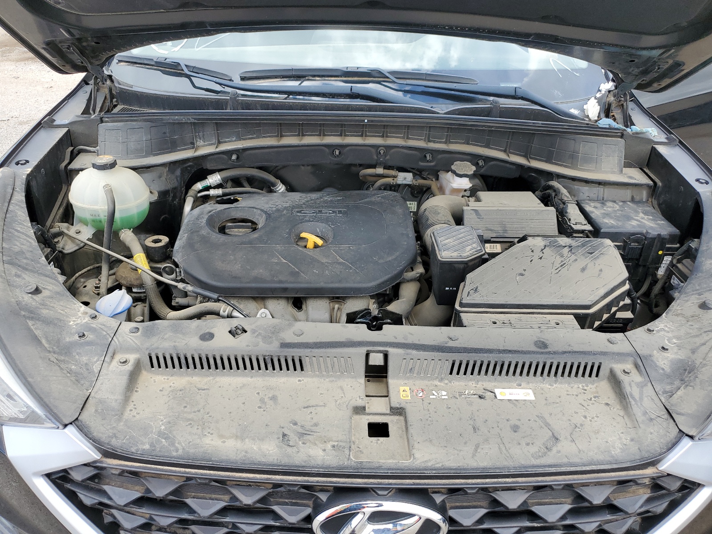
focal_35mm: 26
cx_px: 356
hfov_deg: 67.3
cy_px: 267
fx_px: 535
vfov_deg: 53.1
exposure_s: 1/714
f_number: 1.5
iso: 50
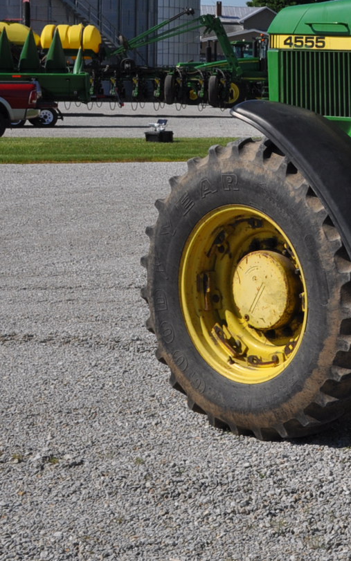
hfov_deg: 11.5
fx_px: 1607
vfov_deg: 19.7
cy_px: 169
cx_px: 654
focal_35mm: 105
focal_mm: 26
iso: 200
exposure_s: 1/400
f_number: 10
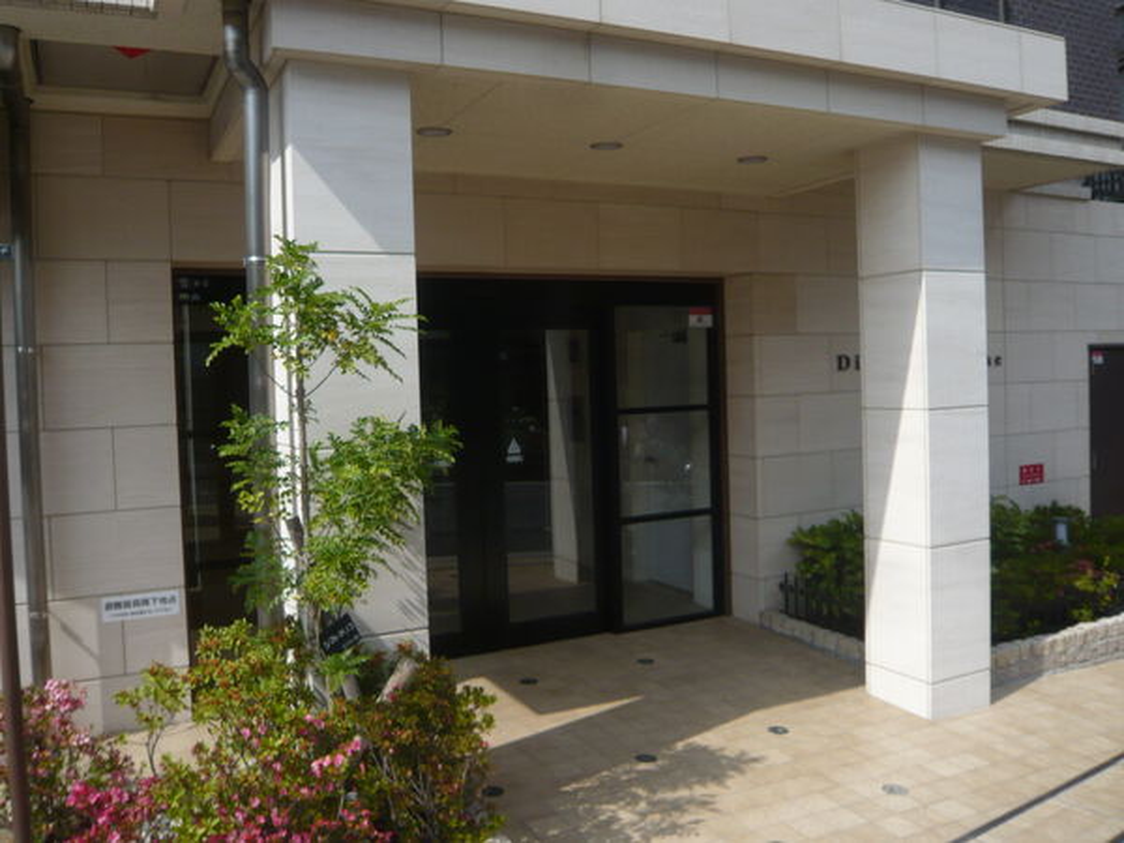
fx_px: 909
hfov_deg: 63.4
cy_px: 422
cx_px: 562
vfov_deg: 49.7
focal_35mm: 28
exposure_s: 1/200
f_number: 8
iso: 100
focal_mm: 4.6
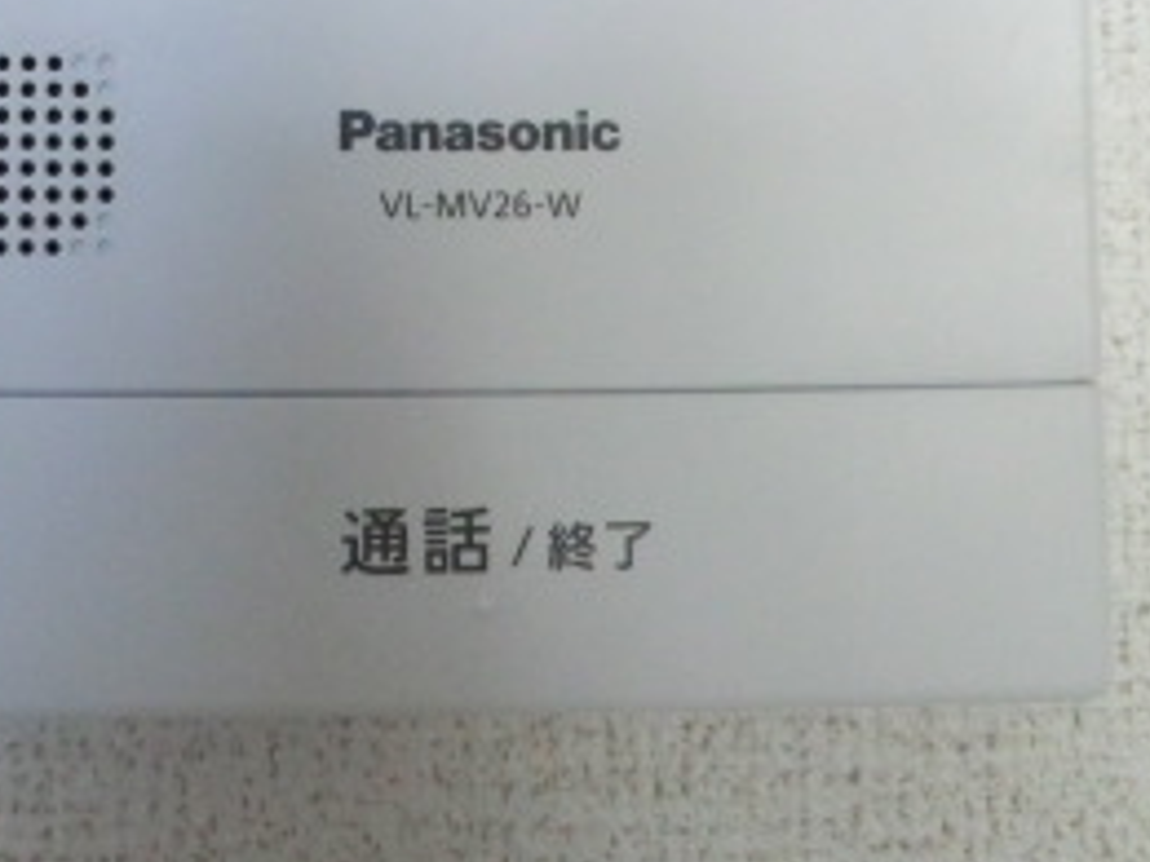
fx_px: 1960
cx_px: 429
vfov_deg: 23.4
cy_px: -71
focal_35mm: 59
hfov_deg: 32.5
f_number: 3.2
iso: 400
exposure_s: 1/60
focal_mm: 4.3
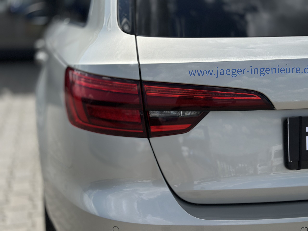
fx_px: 427
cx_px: 154
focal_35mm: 48
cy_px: 116
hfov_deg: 39.7
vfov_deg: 30.3
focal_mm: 6.86
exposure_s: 1/8929
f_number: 1.78
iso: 100
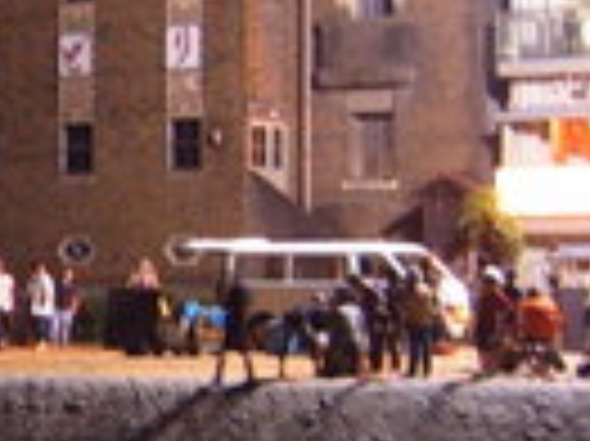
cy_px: 315
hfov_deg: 10.7
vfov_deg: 8.2
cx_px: -162
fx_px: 3082
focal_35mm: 181
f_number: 2.9
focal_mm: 6.2
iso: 141
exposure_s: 1/3
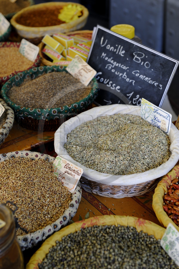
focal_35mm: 66
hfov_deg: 20.6
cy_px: 134
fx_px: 493
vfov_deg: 30.5
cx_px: 90
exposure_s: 1/125
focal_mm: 66
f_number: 5
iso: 400
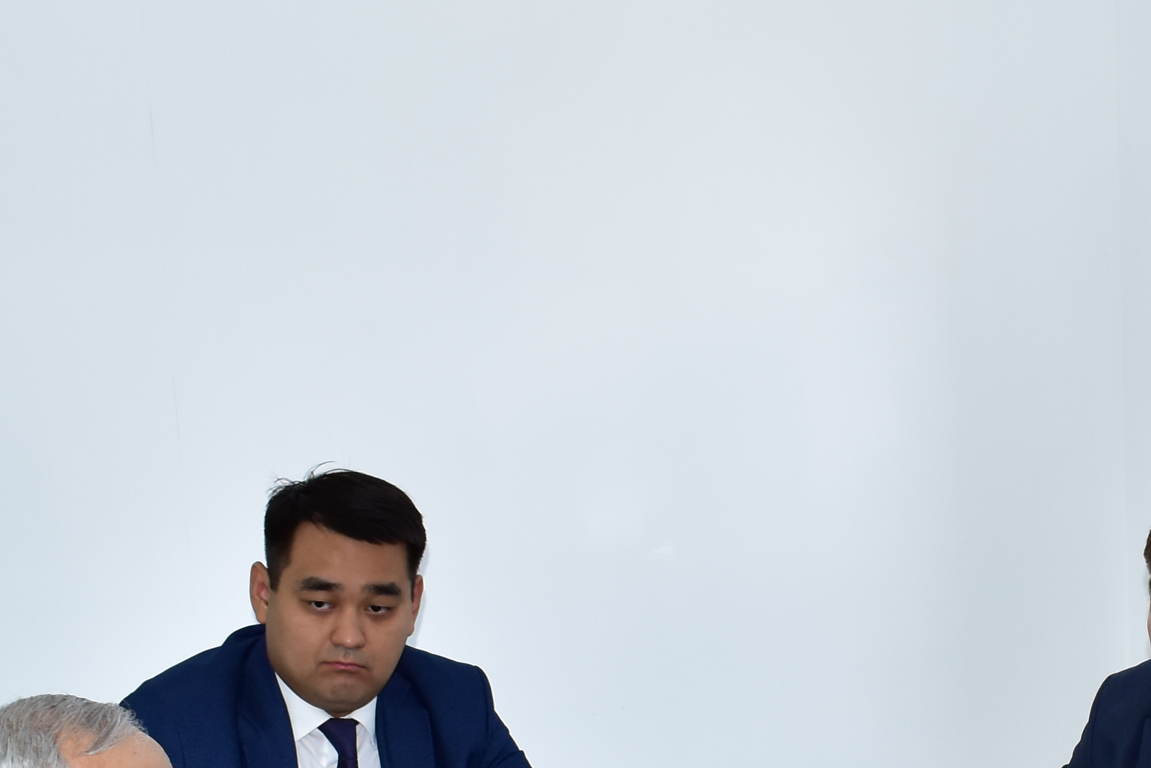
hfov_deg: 19.8
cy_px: 971
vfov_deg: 13.1
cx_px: 1078
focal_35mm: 101
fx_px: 3229
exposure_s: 1/200
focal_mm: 22
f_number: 5
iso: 500
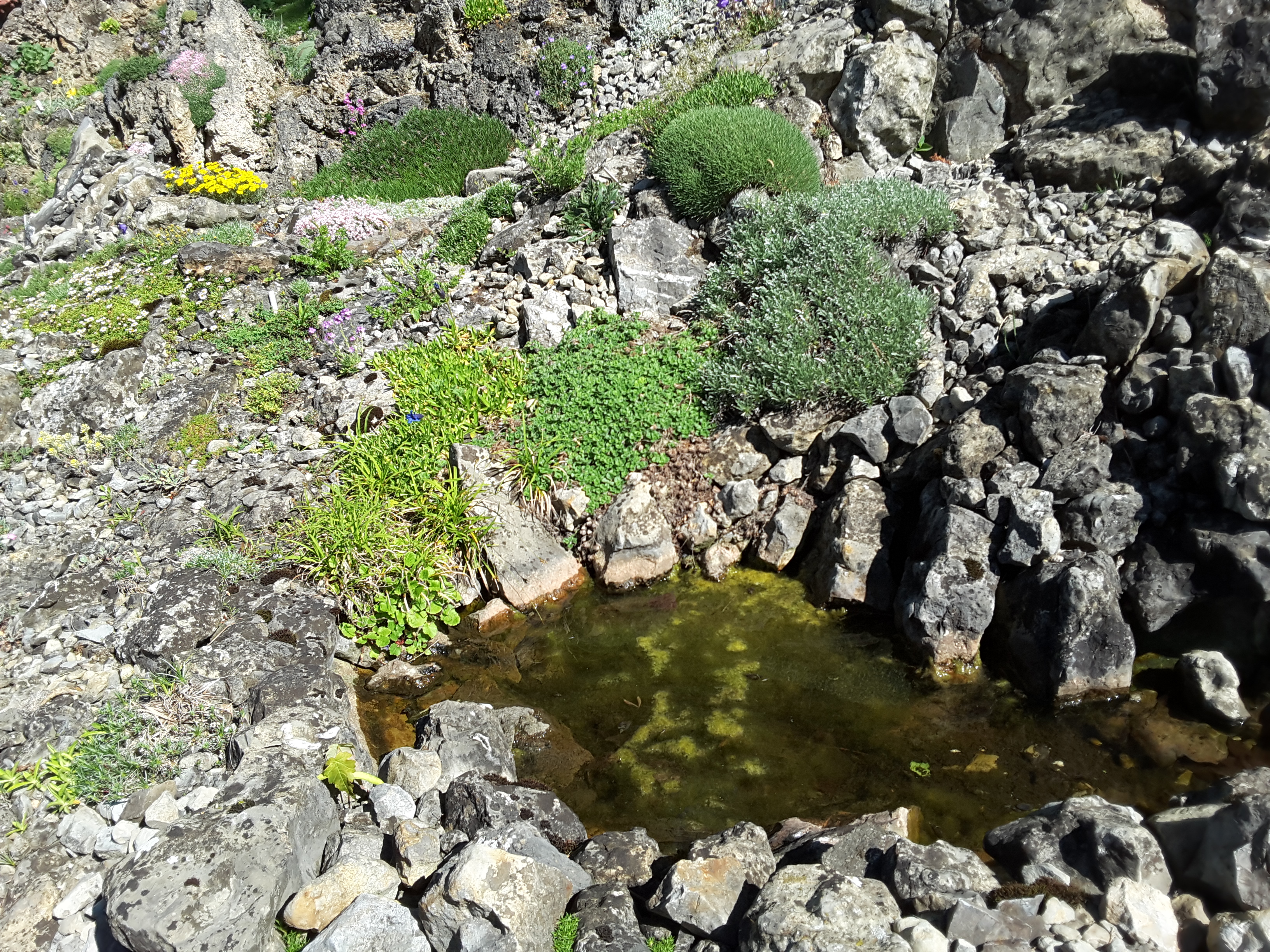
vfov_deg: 45.4
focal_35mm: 31
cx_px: 635
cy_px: 476
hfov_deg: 58.4
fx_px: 1137
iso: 40
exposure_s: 1/870
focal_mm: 2.9
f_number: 1.9
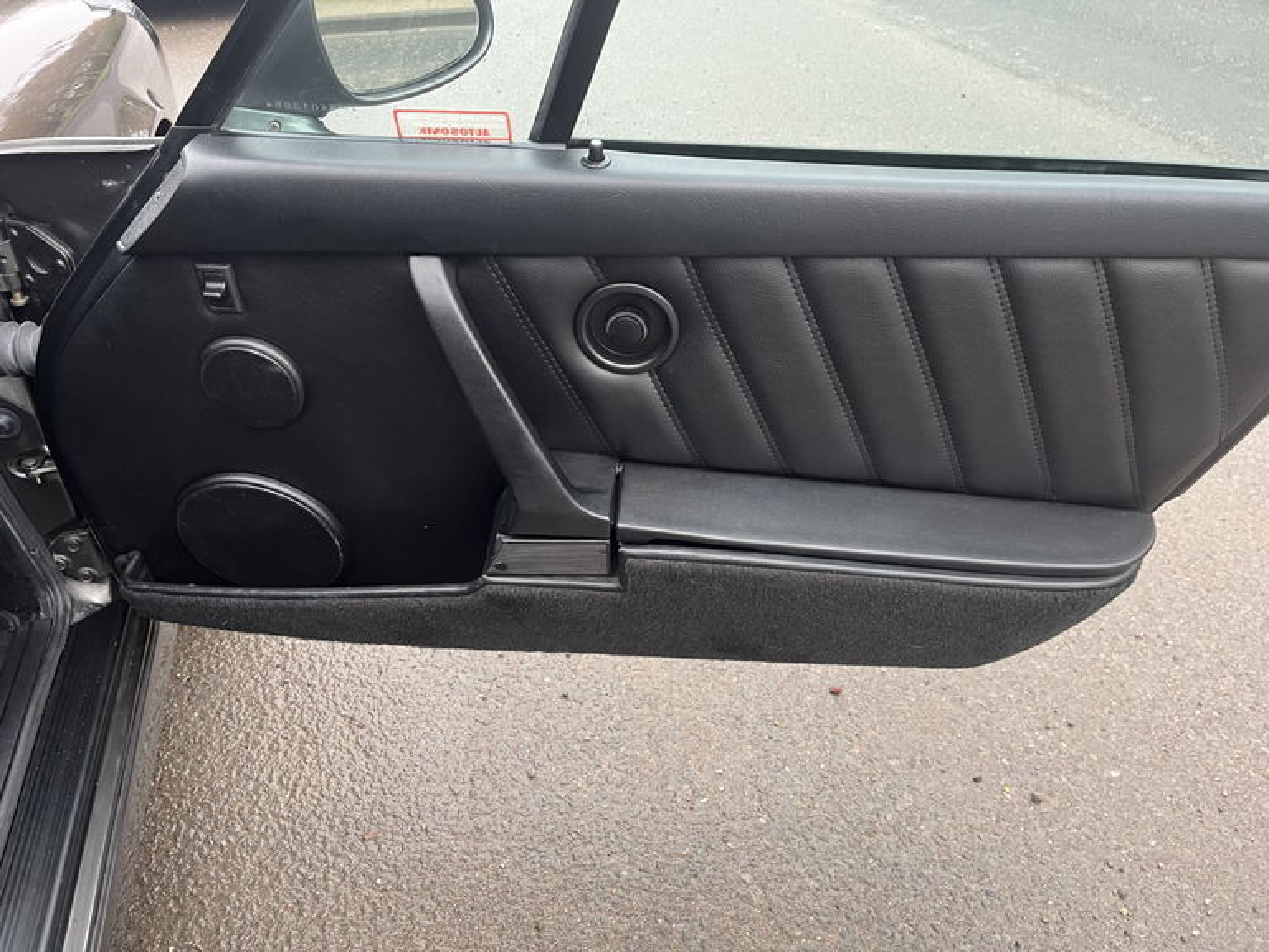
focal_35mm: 26
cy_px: 476
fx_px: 953
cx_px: 634
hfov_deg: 67.3
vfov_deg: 53.1
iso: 125
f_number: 1.6
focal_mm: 5.1
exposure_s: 1/60
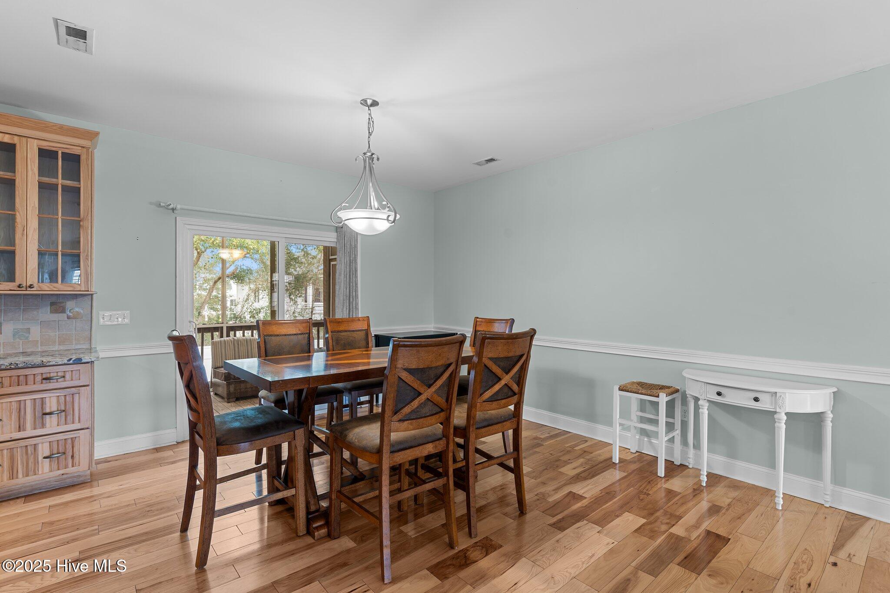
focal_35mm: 17
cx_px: 445
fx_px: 420
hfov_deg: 93.3
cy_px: 296
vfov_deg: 70.4
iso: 100
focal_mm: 17
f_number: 8
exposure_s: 6
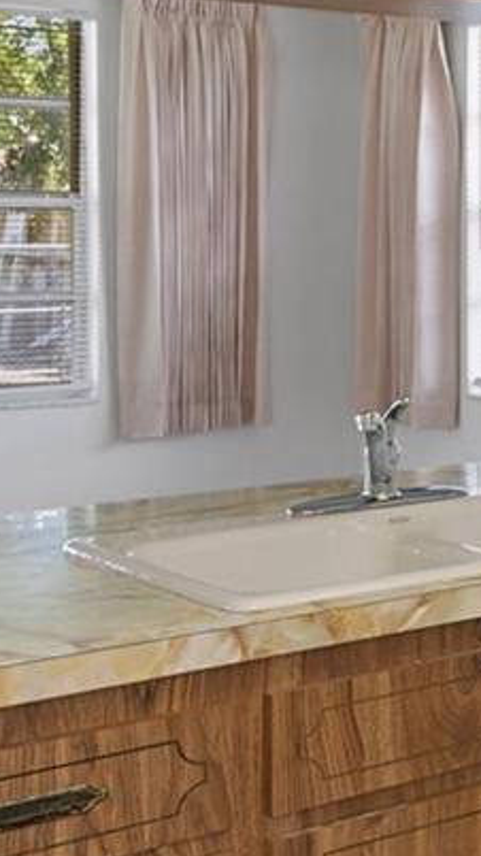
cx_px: 1124
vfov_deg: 28.0
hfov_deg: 12.7
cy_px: 260
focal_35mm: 75
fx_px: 1701
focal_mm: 18
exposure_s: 1/1.67
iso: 320
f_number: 8
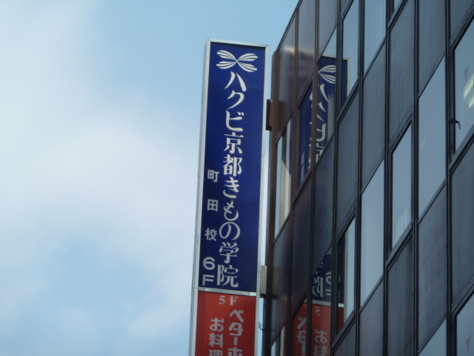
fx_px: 2492
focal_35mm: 182
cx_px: 237
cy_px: 178
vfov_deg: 8.2
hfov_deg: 10.9
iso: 80
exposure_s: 1/500
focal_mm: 29.9
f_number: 4.5
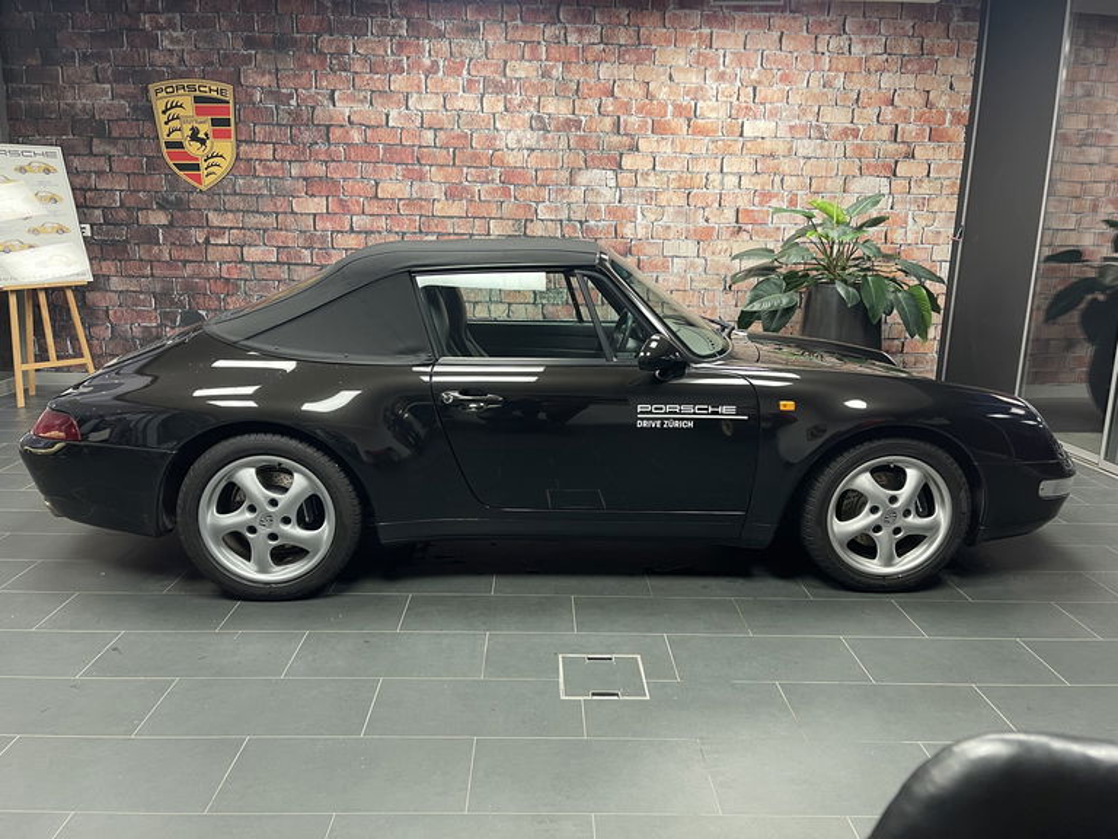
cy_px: 420
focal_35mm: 25
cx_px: 559
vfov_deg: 54.9
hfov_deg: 69.4
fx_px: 807
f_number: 1.6
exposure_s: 1/50
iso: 160
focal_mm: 5.1
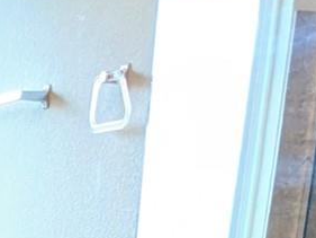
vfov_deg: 13.1
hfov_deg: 16.2
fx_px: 932
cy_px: 435
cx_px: -254
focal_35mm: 102
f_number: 2.2
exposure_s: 1/60
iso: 133
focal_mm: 1.83
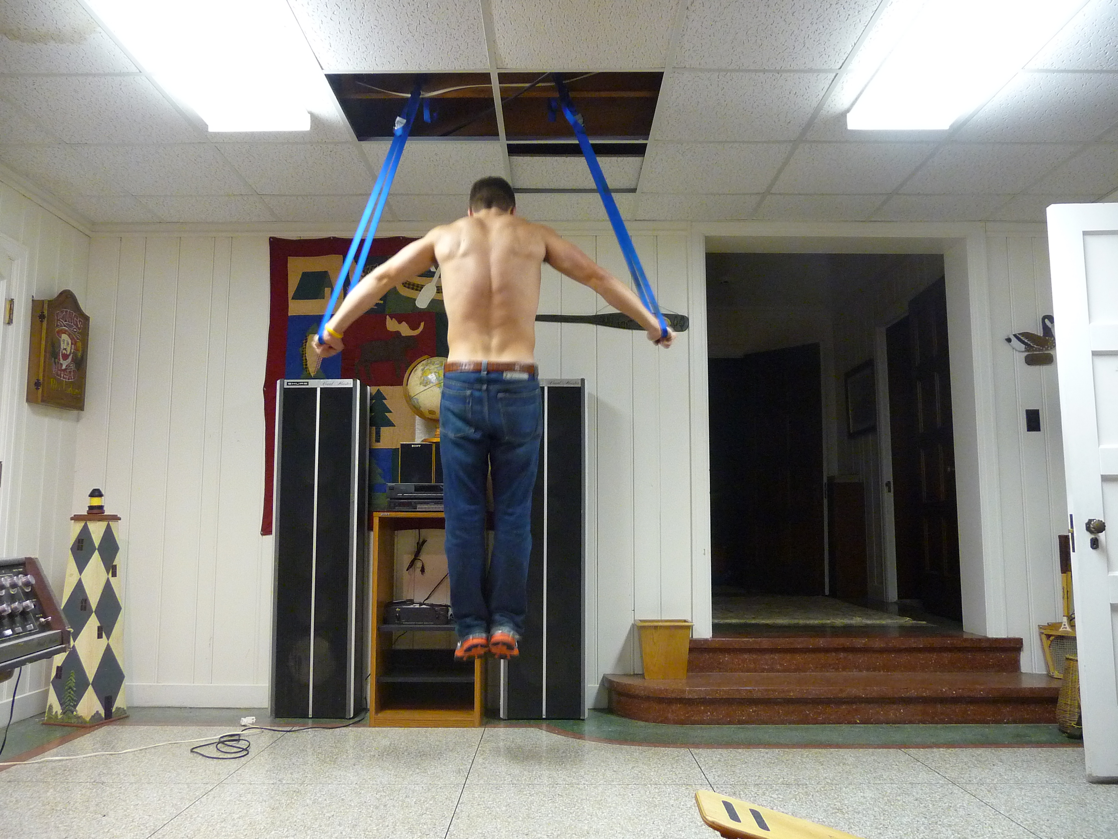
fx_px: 904
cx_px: 559
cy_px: 420
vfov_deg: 49.7
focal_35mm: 28
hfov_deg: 63.4
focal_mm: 4.7
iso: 400
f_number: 3.3
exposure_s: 1/13
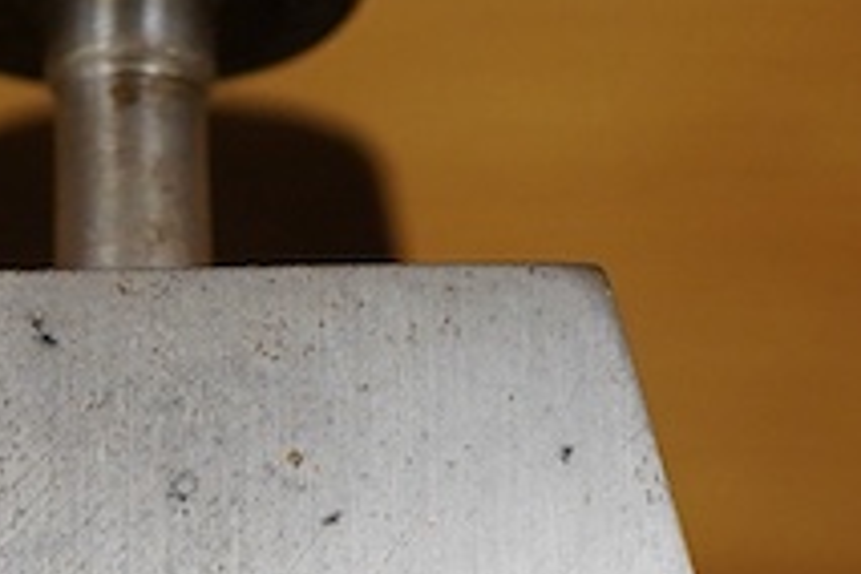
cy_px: 845
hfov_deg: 10.8
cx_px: 137
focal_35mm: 190
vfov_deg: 7.1
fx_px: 4544
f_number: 3.5
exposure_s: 1/125
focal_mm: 30
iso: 1250
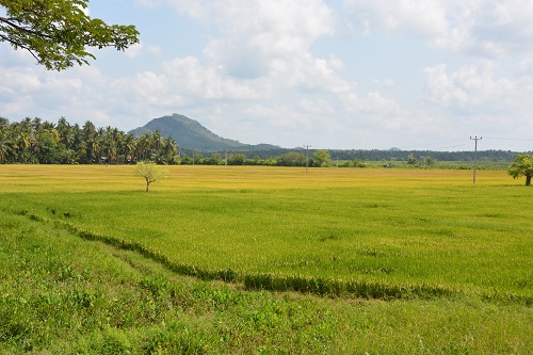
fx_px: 755
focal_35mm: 51
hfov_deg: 38.9
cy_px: 178
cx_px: 266
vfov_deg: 26.5
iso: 100
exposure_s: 1/250
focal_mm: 34
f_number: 8
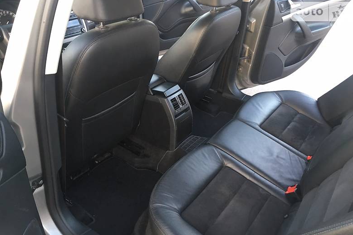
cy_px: 132
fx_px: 304
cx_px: 181
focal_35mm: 31
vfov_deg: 42.3
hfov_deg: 60.3
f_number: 2.2
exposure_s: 1/33
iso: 125
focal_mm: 4.2
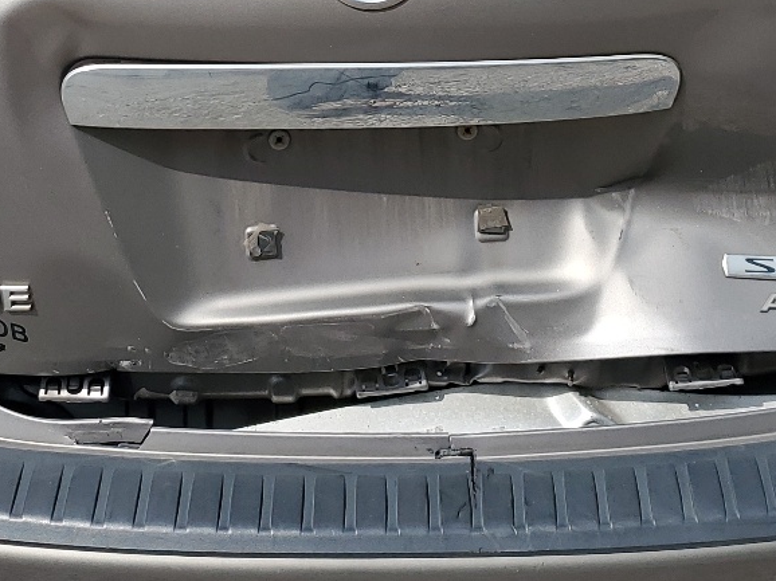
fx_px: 1613
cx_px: 401
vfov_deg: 20.0
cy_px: 39
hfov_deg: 27.0
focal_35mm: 72
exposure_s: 1/3333
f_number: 1.5
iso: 50
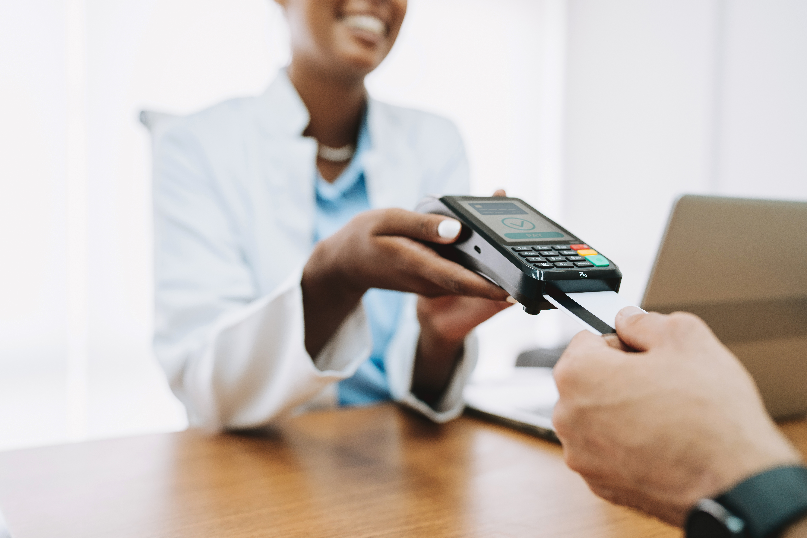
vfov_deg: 37.9
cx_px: 404
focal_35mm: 35
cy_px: 269
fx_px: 785
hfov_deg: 54.4
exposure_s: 1/100
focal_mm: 35
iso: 320
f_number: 2.2
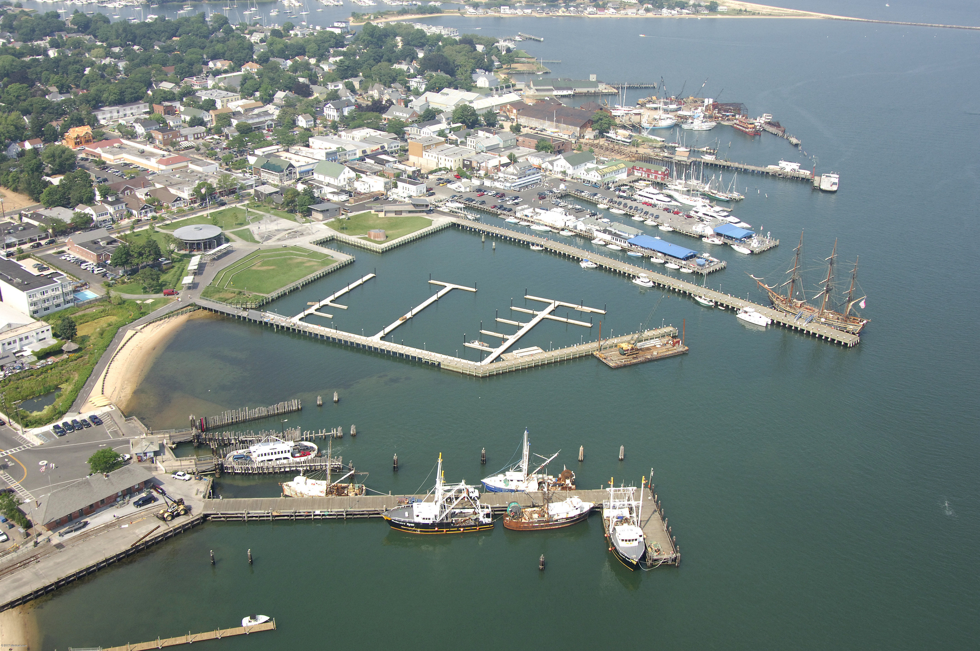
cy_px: 326
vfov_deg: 36.8
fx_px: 979
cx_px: 490
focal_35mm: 36
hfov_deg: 53.2
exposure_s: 1/1000
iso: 400
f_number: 6.3
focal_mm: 24
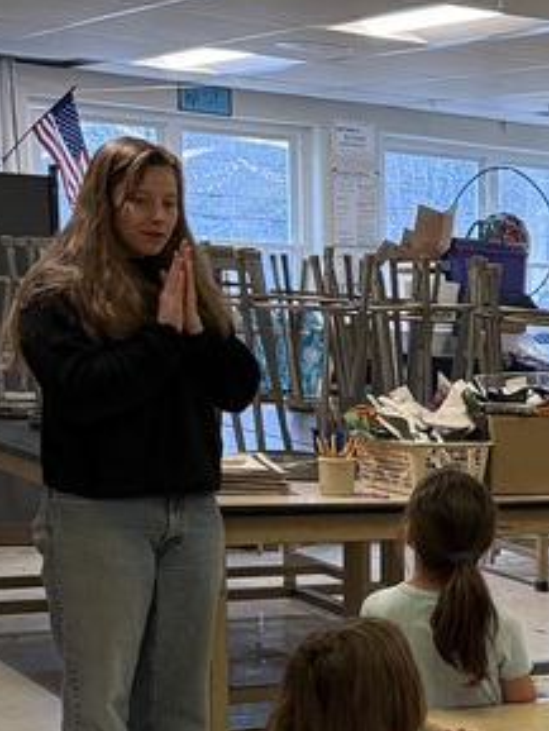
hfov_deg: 15.9
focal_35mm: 85
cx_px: 832
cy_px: 701
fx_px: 1796
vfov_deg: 22.3
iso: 320
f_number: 1.78
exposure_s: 1/120
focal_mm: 6.76
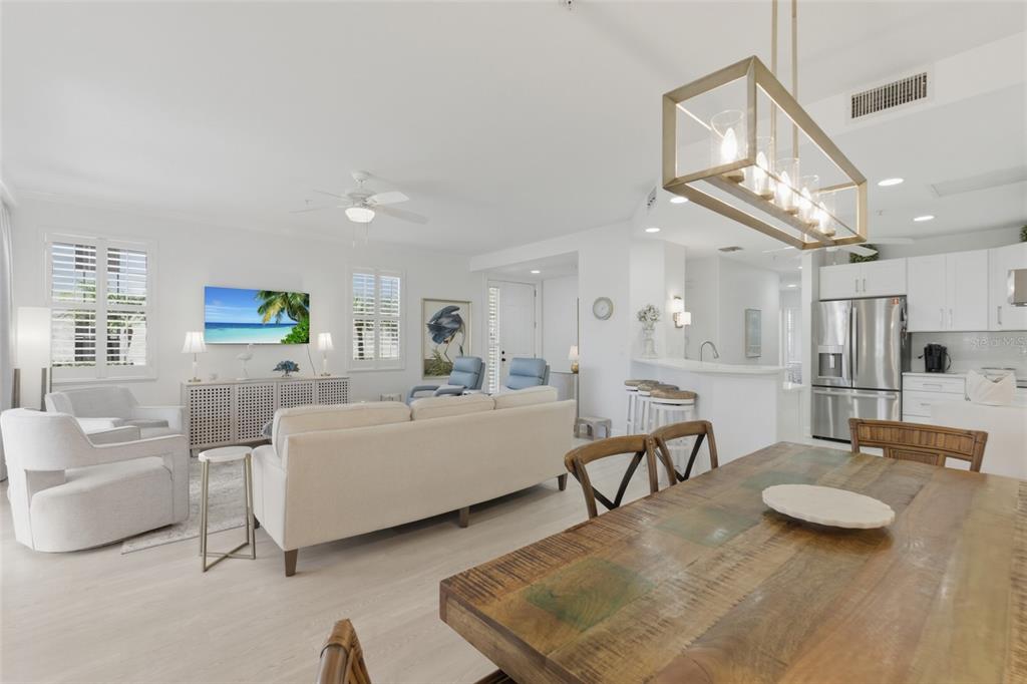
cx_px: 514
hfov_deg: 96.8
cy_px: 342
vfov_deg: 73.7
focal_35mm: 16
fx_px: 456
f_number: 9
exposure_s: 1/15
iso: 400
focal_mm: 16
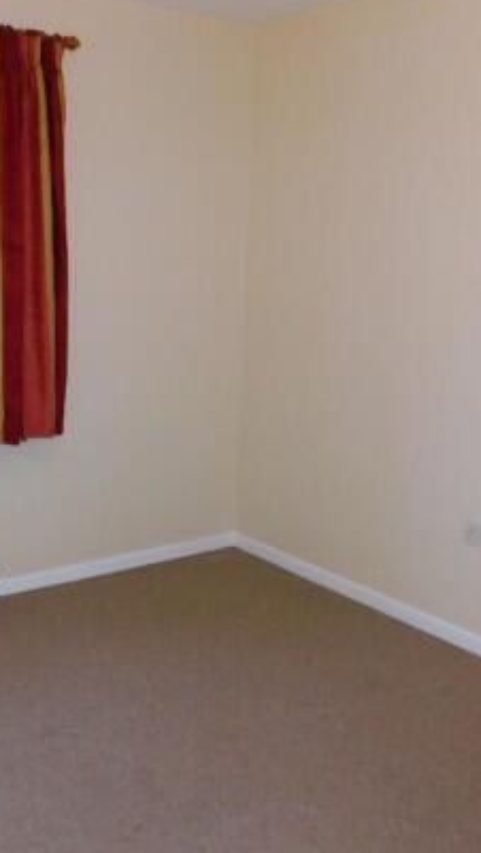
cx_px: 120
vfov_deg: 52.8
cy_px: 433
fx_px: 860
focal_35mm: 38
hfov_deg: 30.7
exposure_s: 1/30
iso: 200
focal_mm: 4.1
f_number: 3
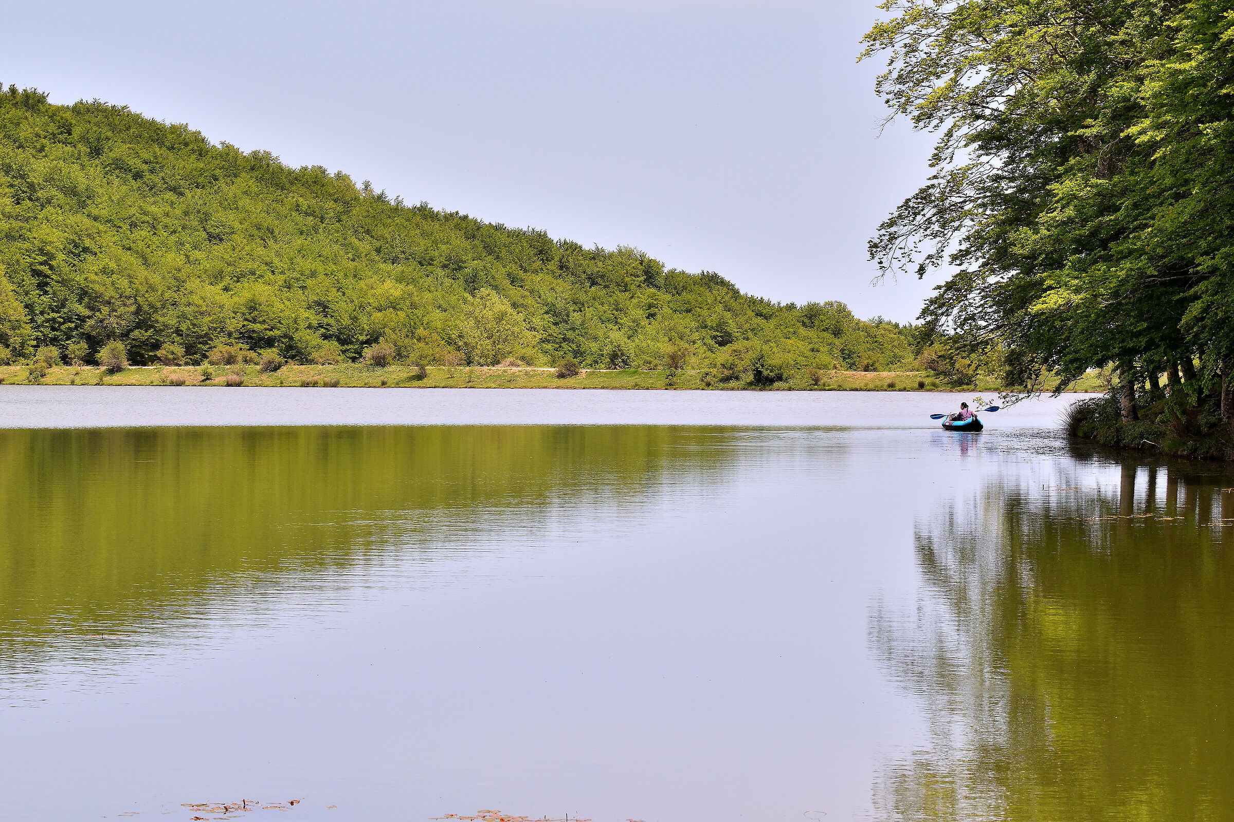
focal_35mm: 105
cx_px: 617
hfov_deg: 19.5
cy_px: 411
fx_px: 3599
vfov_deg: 13.0
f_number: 16
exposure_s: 1/320
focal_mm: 70
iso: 400
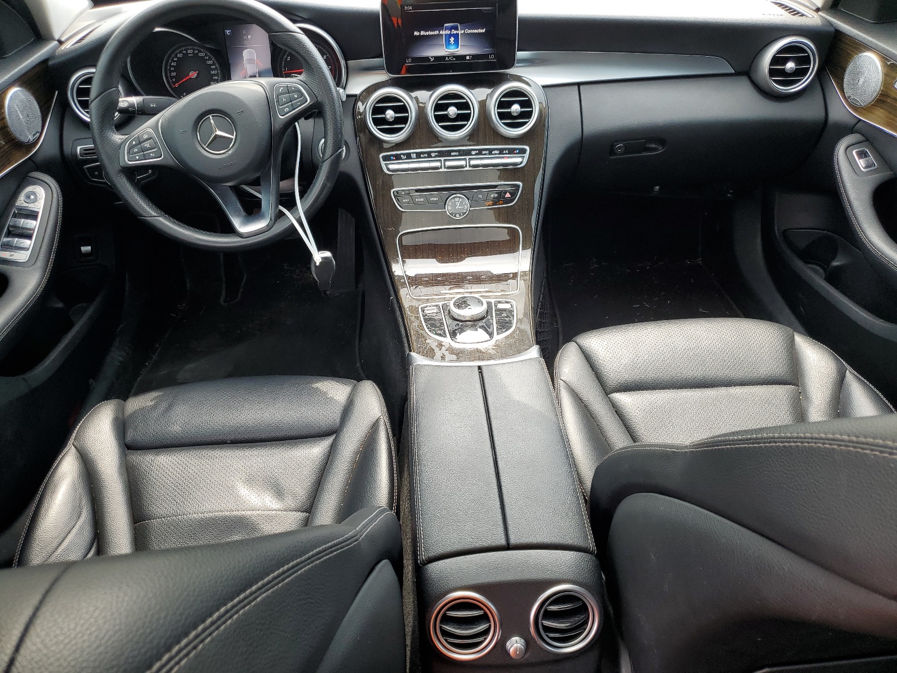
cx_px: 448
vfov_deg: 53.1
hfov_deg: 67.3
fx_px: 674
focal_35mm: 26
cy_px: 336
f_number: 1.5
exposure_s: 1/227
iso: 50
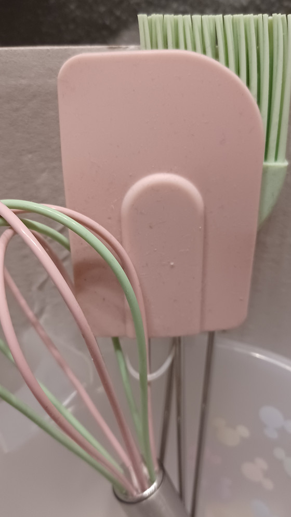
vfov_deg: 67.9
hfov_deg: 41.4
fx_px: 384
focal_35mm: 28
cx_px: 125
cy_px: 261
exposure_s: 1/25
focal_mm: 4.6
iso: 800
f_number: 1.8
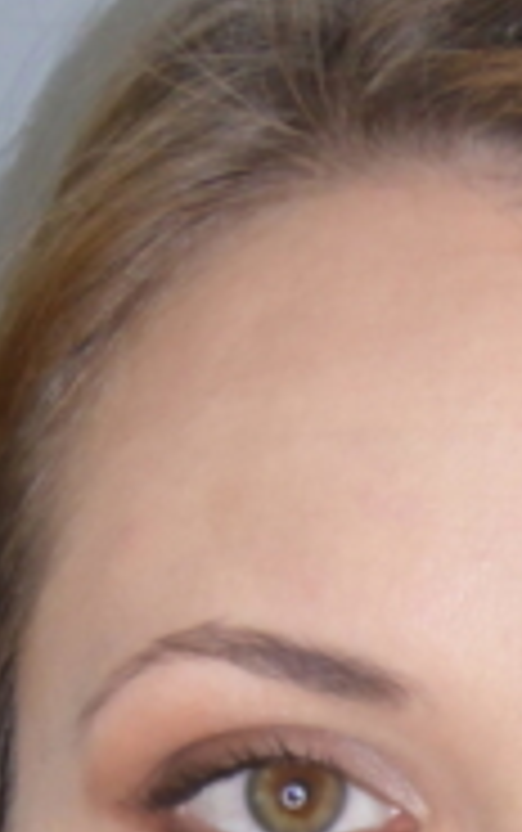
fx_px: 7608
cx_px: 565
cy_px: 917
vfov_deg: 6.2
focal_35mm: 335
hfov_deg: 3.9
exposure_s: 1/60
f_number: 5.1
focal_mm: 19
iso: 320
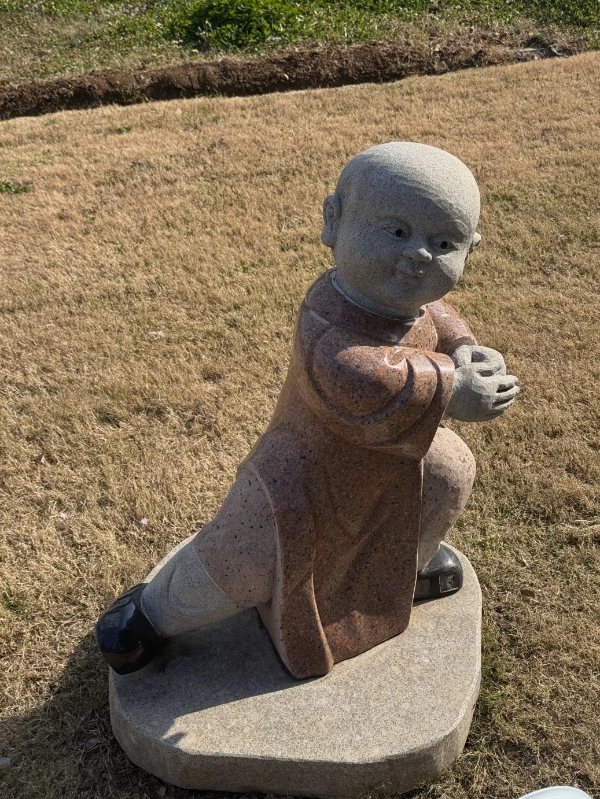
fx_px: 1155
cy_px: 408
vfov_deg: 38.2
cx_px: 305
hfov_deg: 29.1
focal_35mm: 50
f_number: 1.78
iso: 64
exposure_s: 1/2833
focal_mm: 6.76
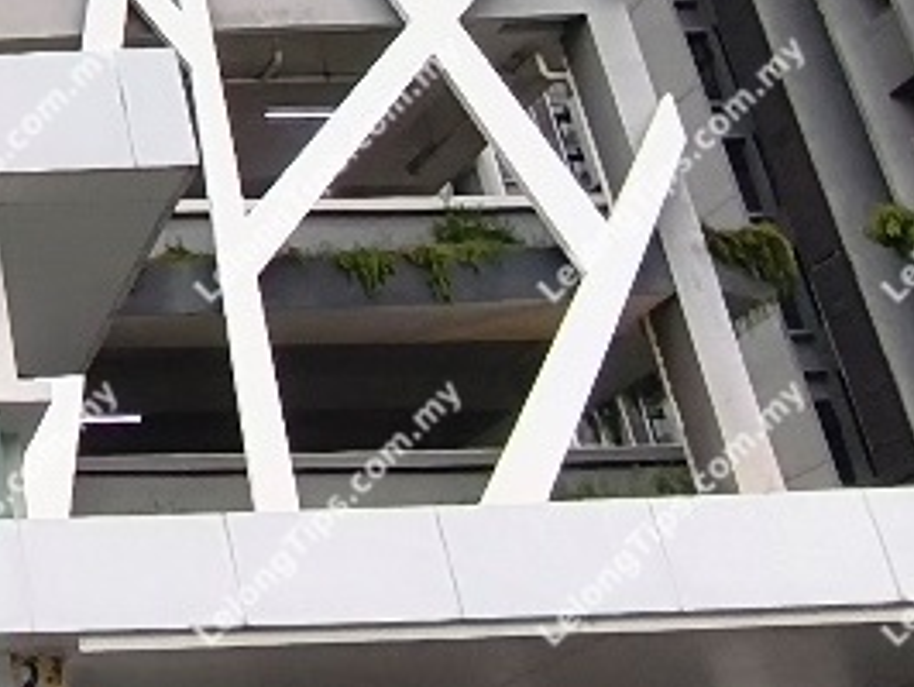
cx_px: -430
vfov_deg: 17.8
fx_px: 1876
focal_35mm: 71
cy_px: -441
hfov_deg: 22.7
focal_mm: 1.65
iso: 50
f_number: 2.2
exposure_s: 1/225
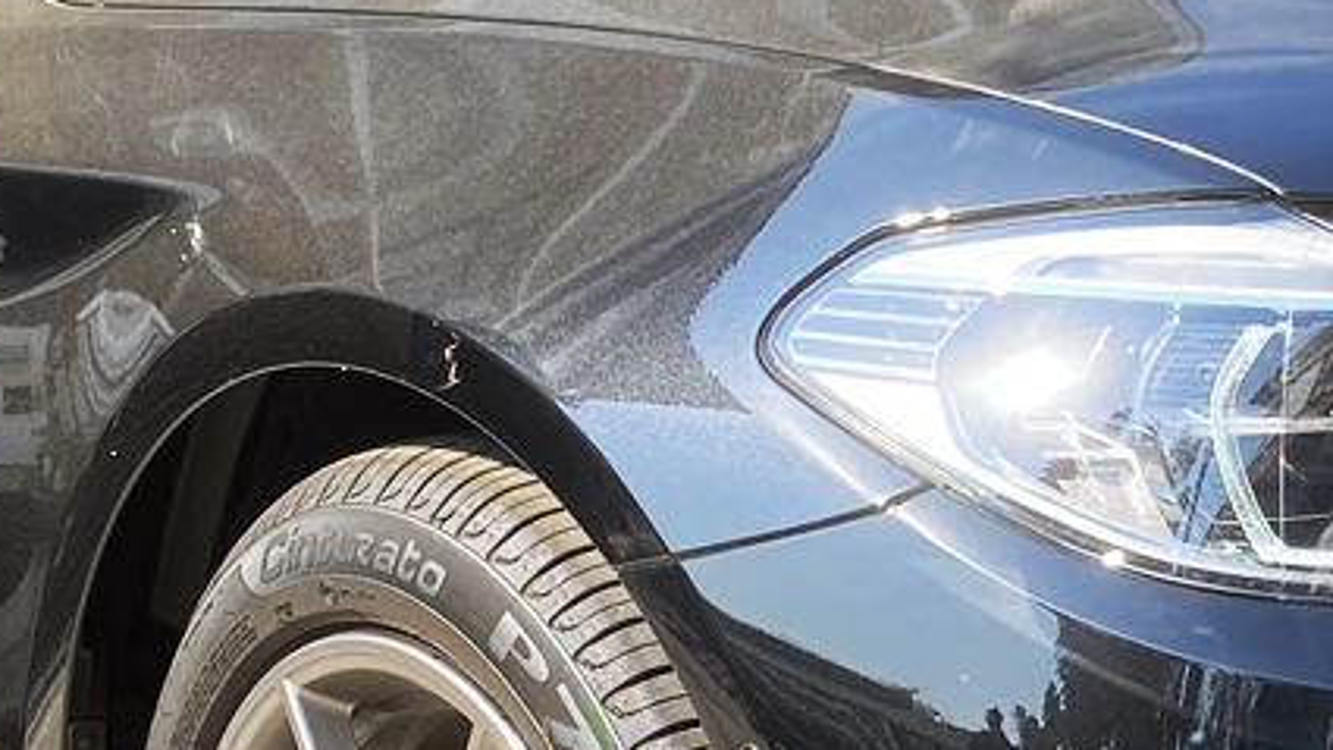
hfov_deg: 20.9
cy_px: 595
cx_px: 1201
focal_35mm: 100
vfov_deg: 12.1
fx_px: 3534
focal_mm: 4.25
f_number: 1.8
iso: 32
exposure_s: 1/762
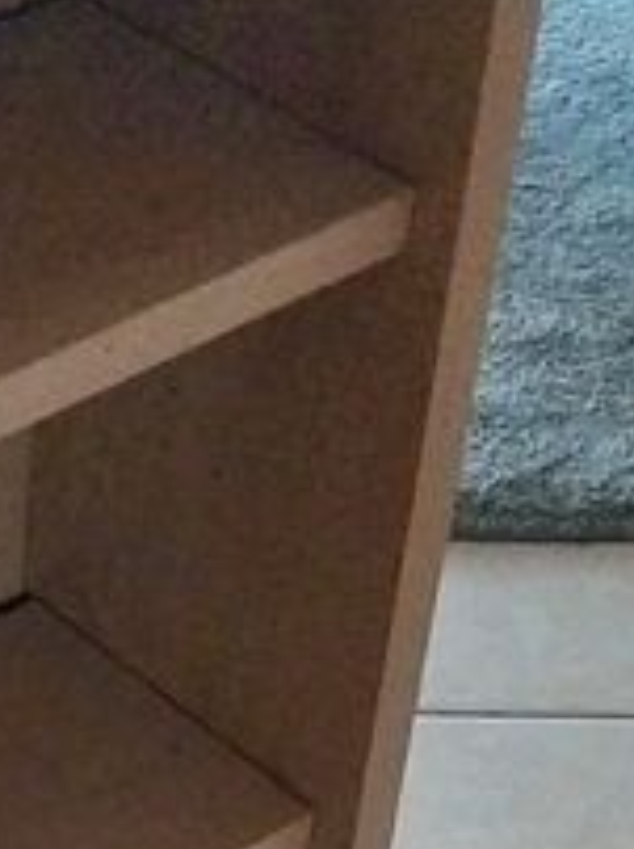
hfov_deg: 10.9
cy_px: 1147
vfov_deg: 14.6
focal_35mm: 129
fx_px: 3157
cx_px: -399
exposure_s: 1/25
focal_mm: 4
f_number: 1.8
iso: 1000
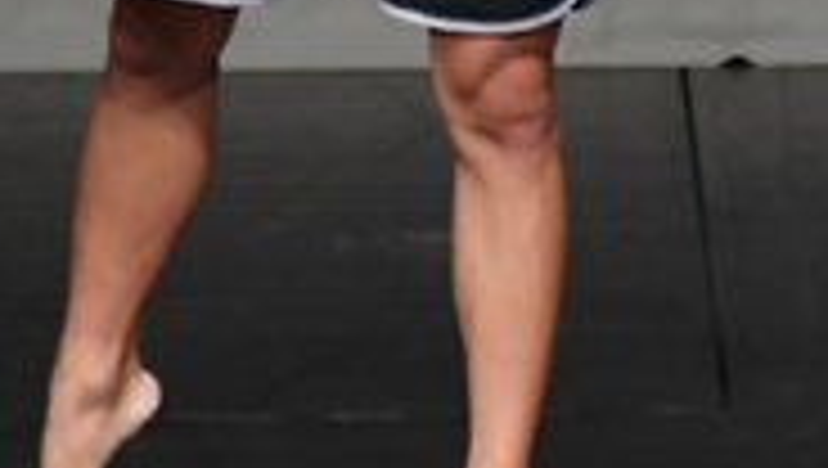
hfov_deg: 1.3
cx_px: 1294
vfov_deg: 0.7
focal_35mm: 1653
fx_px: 36334
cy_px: -459
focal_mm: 250
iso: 4000
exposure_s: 1/400
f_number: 5.6
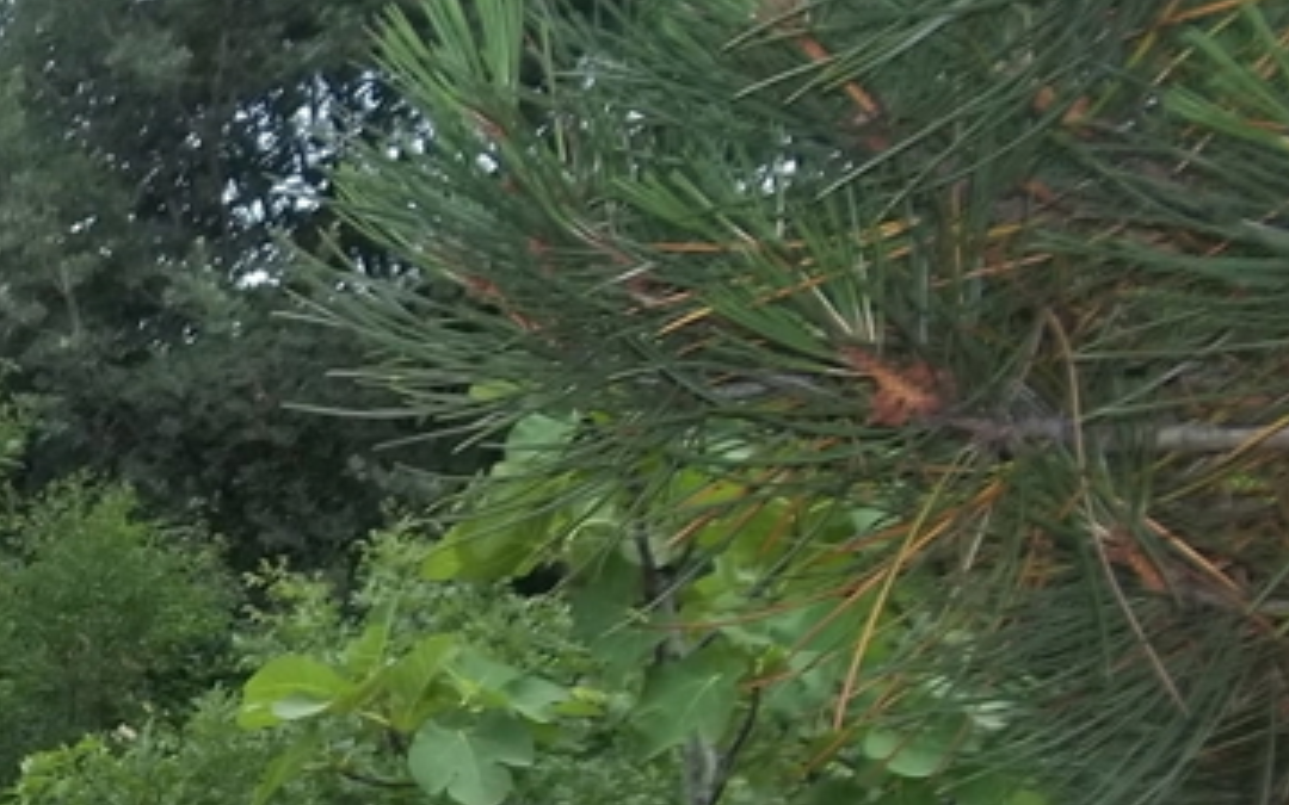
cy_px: 1009
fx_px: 3970
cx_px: -662
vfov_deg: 11.3
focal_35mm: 113
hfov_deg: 16.7
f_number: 2.9
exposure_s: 1/250
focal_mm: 5.7
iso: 64
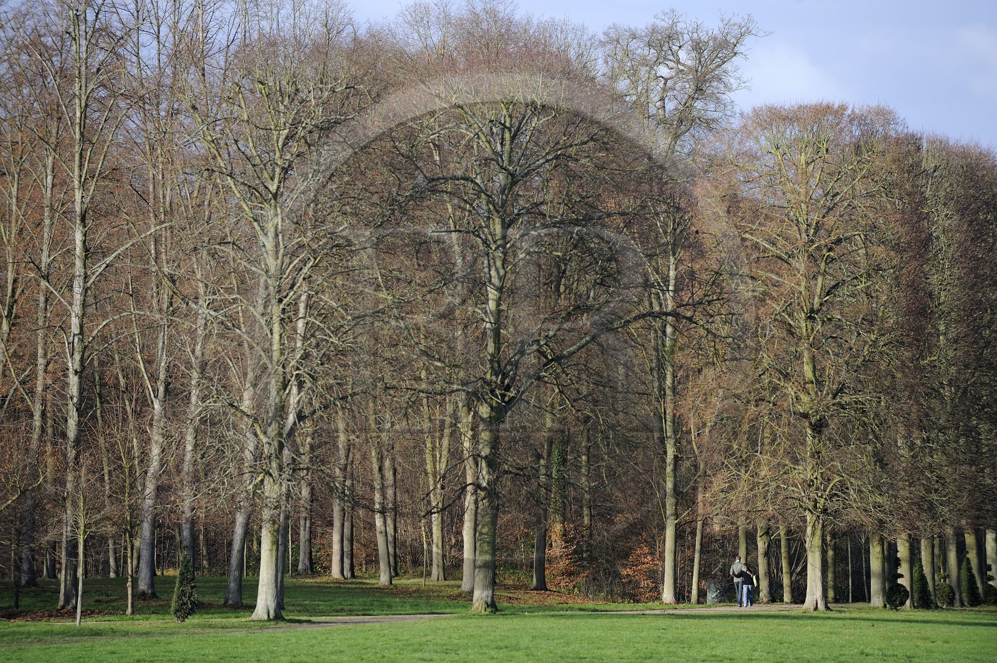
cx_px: 498
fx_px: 5534
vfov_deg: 6.9
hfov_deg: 10.3
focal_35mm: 200
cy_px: 332
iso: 200
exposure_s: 1/400
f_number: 4.5
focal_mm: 200
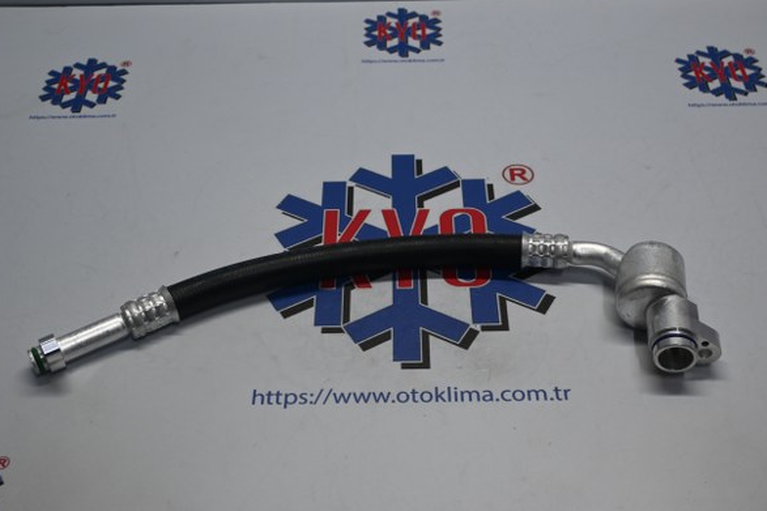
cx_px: 378
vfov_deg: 29.2
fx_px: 980
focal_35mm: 46
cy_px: 254
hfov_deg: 42.8
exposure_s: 1/125
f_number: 4.8
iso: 400
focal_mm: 30
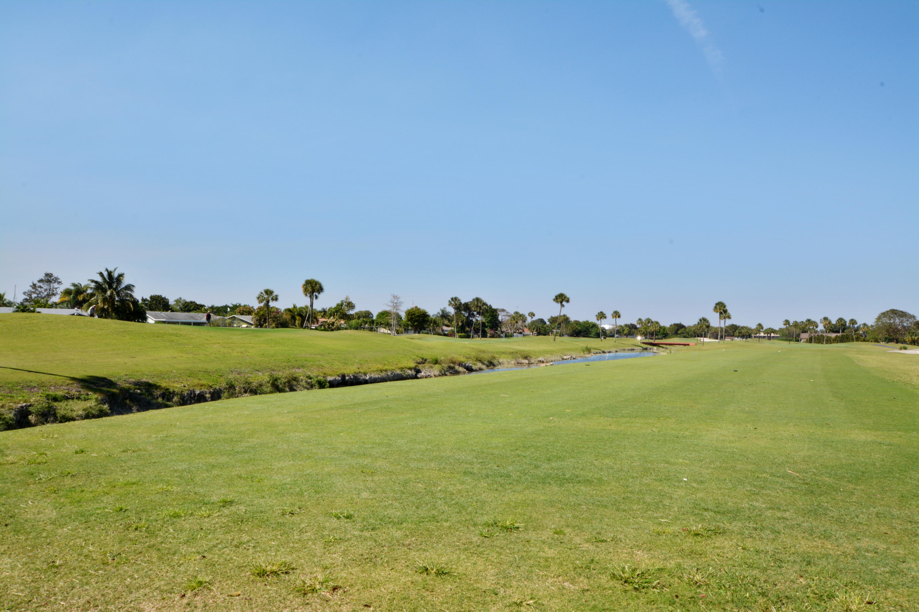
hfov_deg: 61.9
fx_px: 766
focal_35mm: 30
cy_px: 306
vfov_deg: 43.6
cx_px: 460
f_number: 18
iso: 200
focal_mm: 20
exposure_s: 1/60
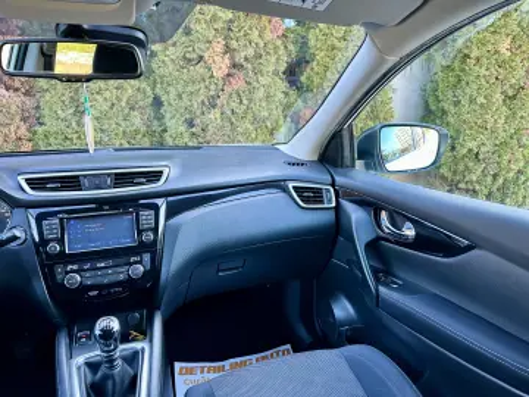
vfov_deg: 56.8
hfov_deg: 71.6
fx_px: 367
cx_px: 264
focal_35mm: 24
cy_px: 198
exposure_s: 1/83
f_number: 1.78
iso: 125
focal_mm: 6.86
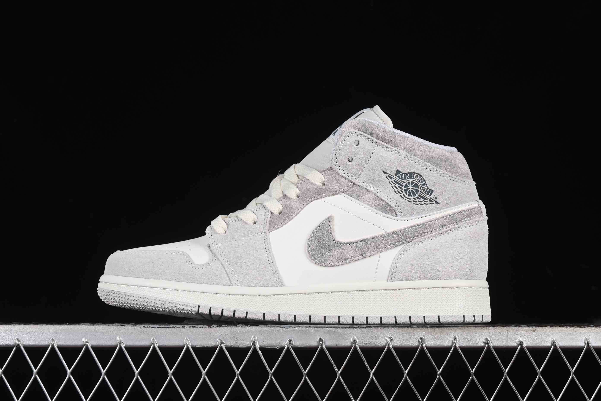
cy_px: 200
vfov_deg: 18.2
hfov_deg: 27.0
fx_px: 1252
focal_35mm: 75
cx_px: 300
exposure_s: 1/80
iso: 160
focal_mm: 50
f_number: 8
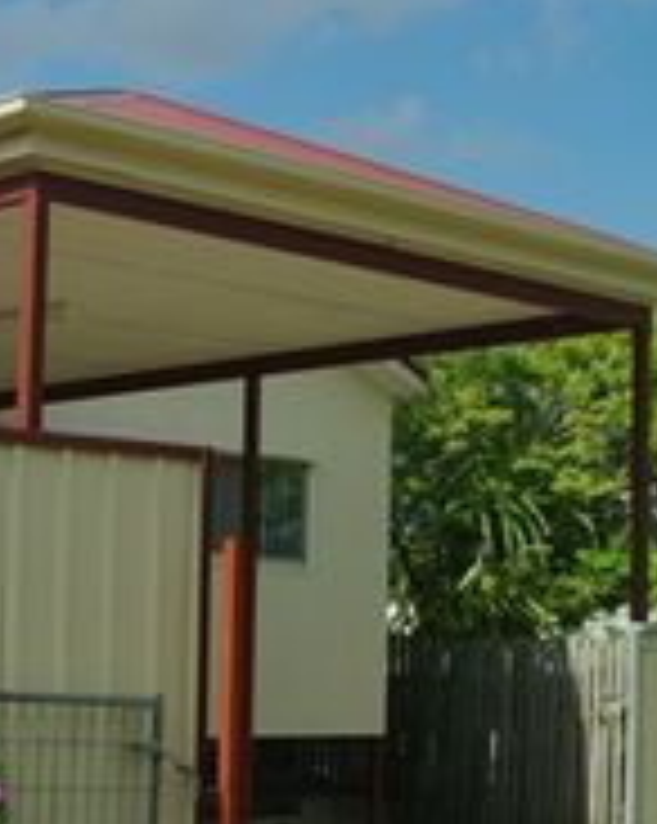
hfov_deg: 18.4
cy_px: 534
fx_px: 2026
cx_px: 243
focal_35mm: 83
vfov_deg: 22.9
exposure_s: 1/500
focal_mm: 23
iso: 200
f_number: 8
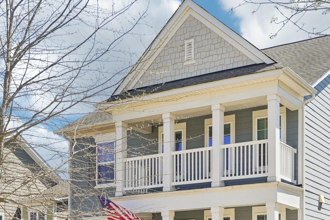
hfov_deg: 33.9
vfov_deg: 23.4
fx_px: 522
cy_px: 179
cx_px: 268
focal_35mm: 57
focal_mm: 20
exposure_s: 1/125
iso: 100
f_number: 8
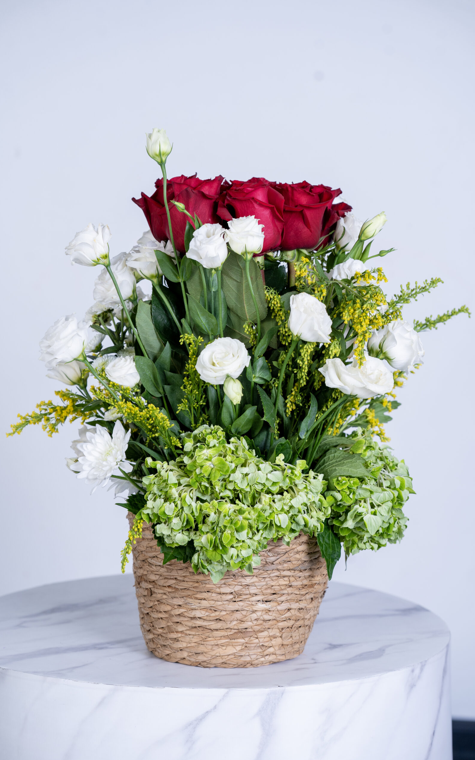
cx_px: 229
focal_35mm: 87
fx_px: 1802
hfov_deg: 15.0
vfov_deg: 23.8
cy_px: 379
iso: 400
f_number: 5.6
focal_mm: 85
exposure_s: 1/160
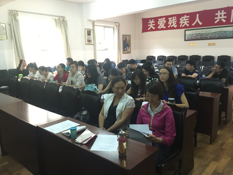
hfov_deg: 61.7
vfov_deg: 48.2
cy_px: 88
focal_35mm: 29
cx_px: 116
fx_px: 195
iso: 125
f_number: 2.2
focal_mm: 4.15
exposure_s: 1/10
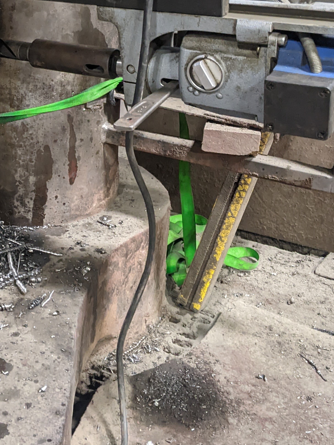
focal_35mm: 56
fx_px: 720
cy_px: 113
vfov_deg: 33.7
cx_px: 27
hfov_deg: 25.2
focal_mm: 4.44
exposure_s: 1/59.9
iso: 713
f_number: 1.8
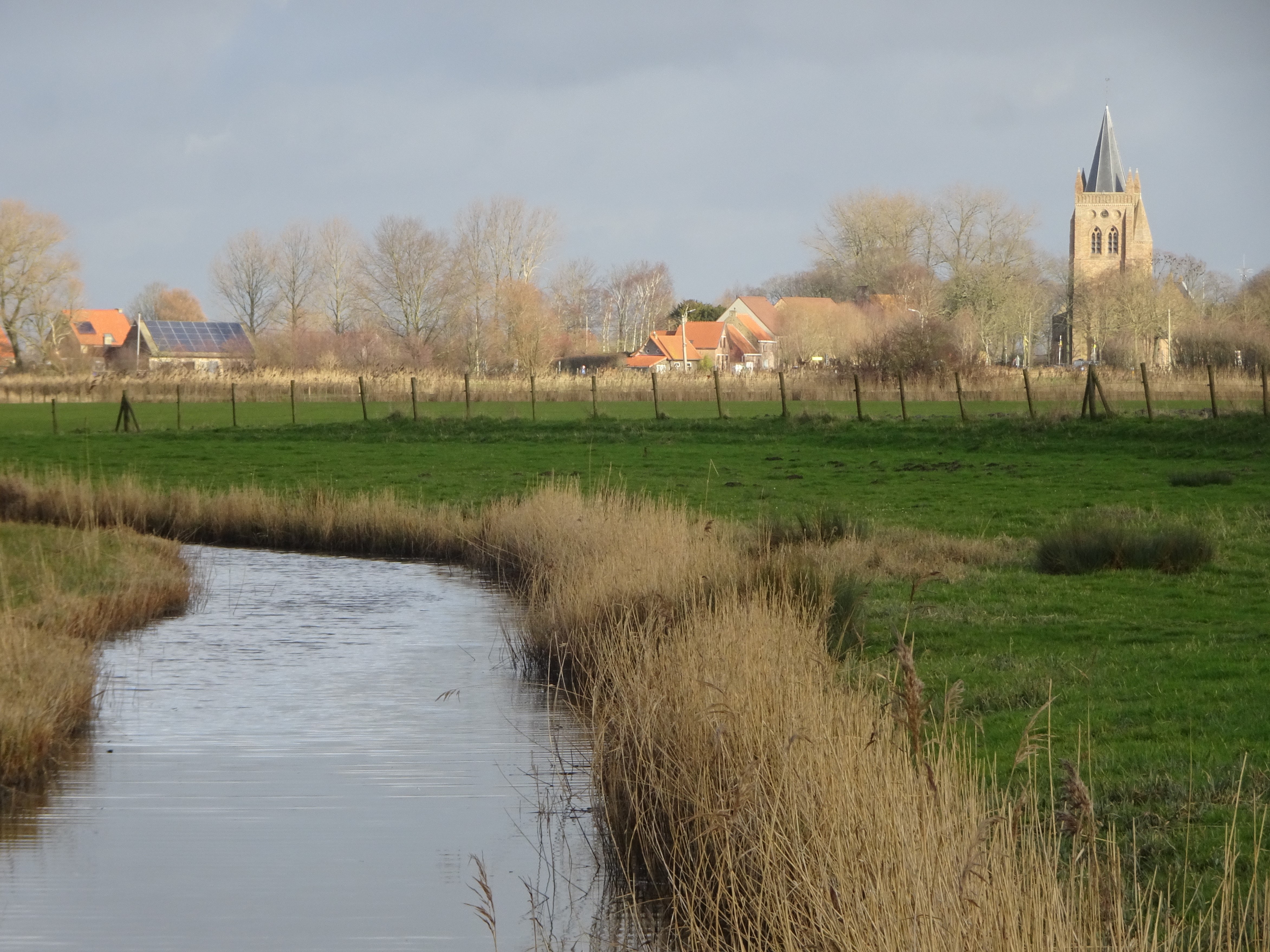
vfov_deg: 7.4
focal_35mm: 200
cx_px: 635
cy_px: 476
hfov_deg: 9.9
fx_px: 7338
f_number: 6.3
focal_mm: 34.17
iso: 100
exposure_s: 1/200
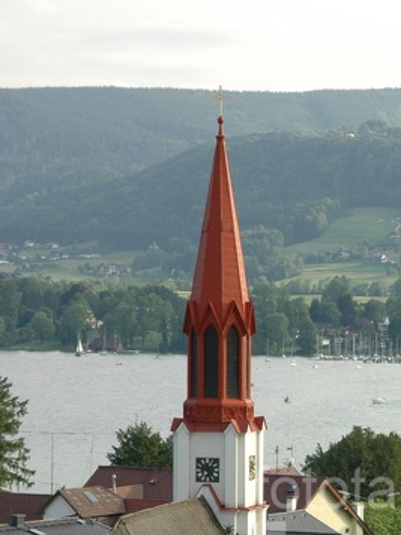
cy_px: 476
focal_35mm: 168
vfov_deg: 11.7
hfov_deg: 8.8
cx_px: 363
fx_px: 2595
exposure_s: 1/200
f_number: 7.1
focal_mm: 55
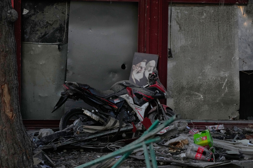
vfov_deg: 13.0
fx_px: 738
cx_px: 126
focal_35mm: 105
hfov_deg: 19.5
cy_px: 84
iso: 2500
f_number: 4.5
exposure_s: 1/2500
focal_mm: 105
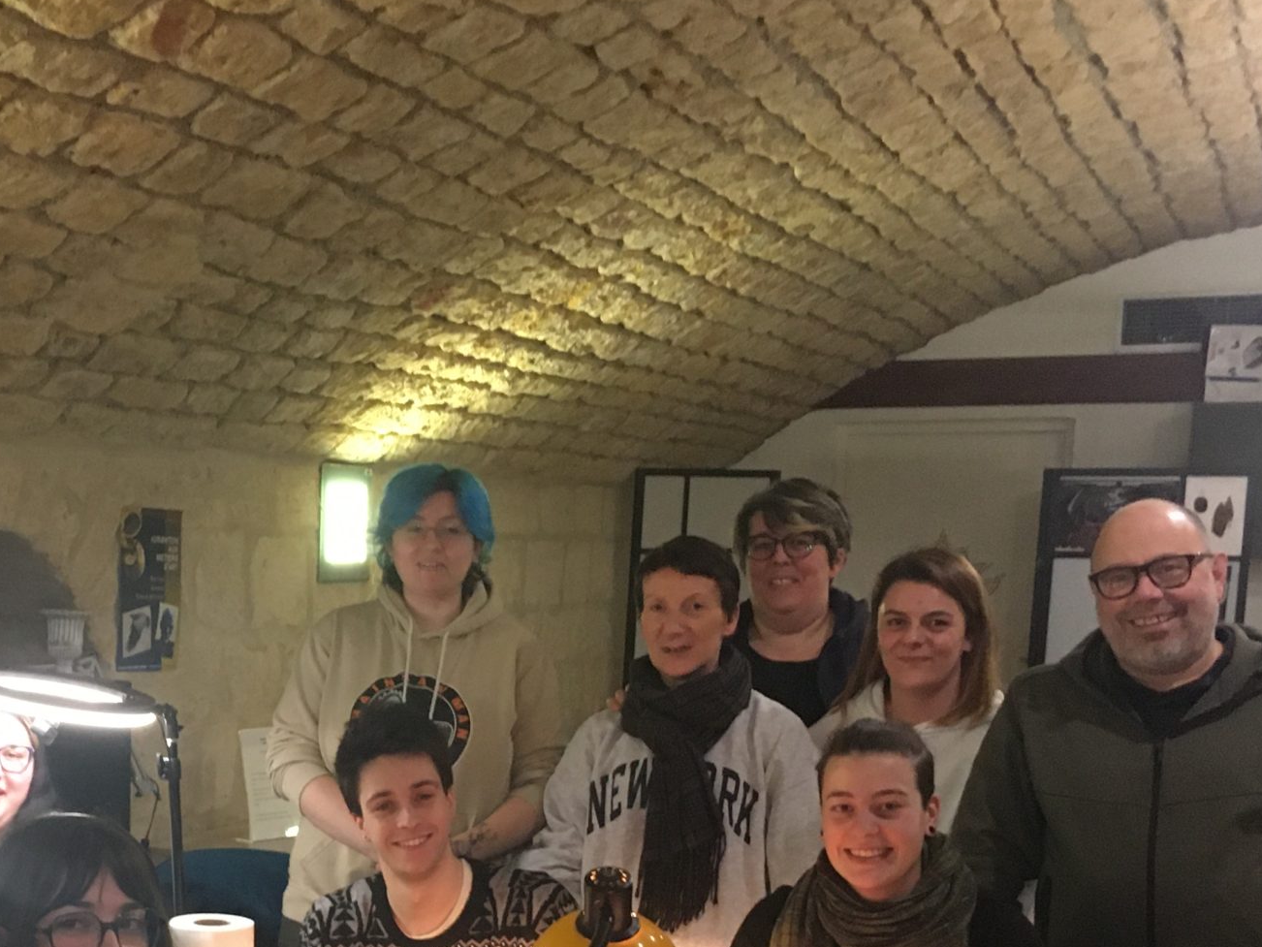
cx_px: 243
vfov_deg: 25.0
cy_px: 830
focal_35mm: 57
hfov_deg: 32.8
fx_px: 2078
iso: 200
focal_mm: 4.15
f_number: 2.2
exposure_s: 1/25
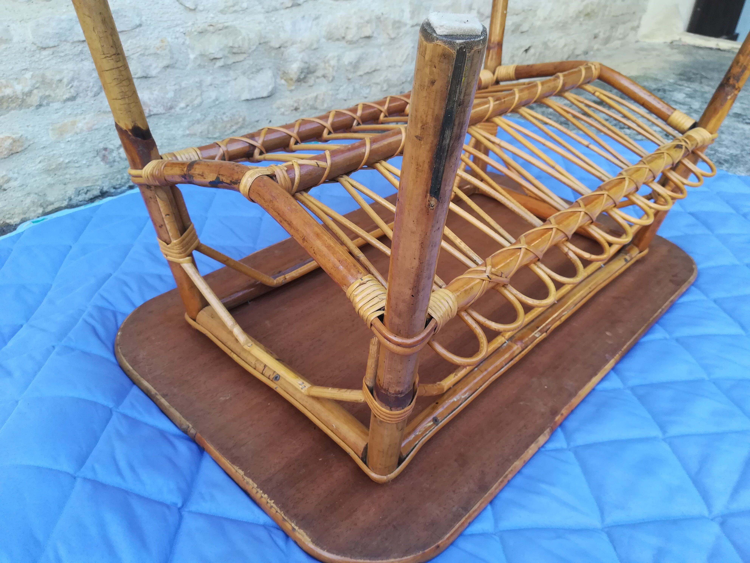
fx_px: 563
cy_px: 282
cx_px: 375
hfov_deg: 67.3
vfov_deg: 53.1
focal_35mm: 26
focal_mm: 3.83
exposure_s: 1/50
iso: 64
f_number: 2.2
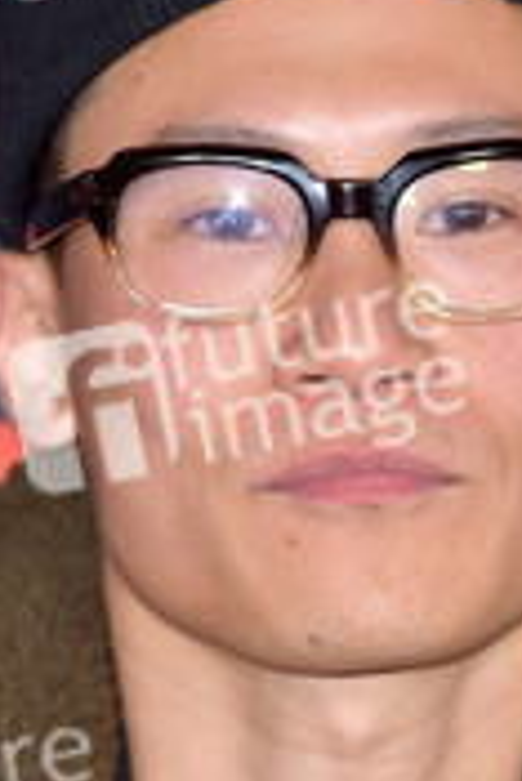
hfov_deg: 2.0
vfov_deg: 3.0
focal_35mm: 684
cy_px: 611
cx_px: 368
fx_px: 14847
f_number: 7.1
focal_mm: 300
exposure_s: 1/200
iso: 640
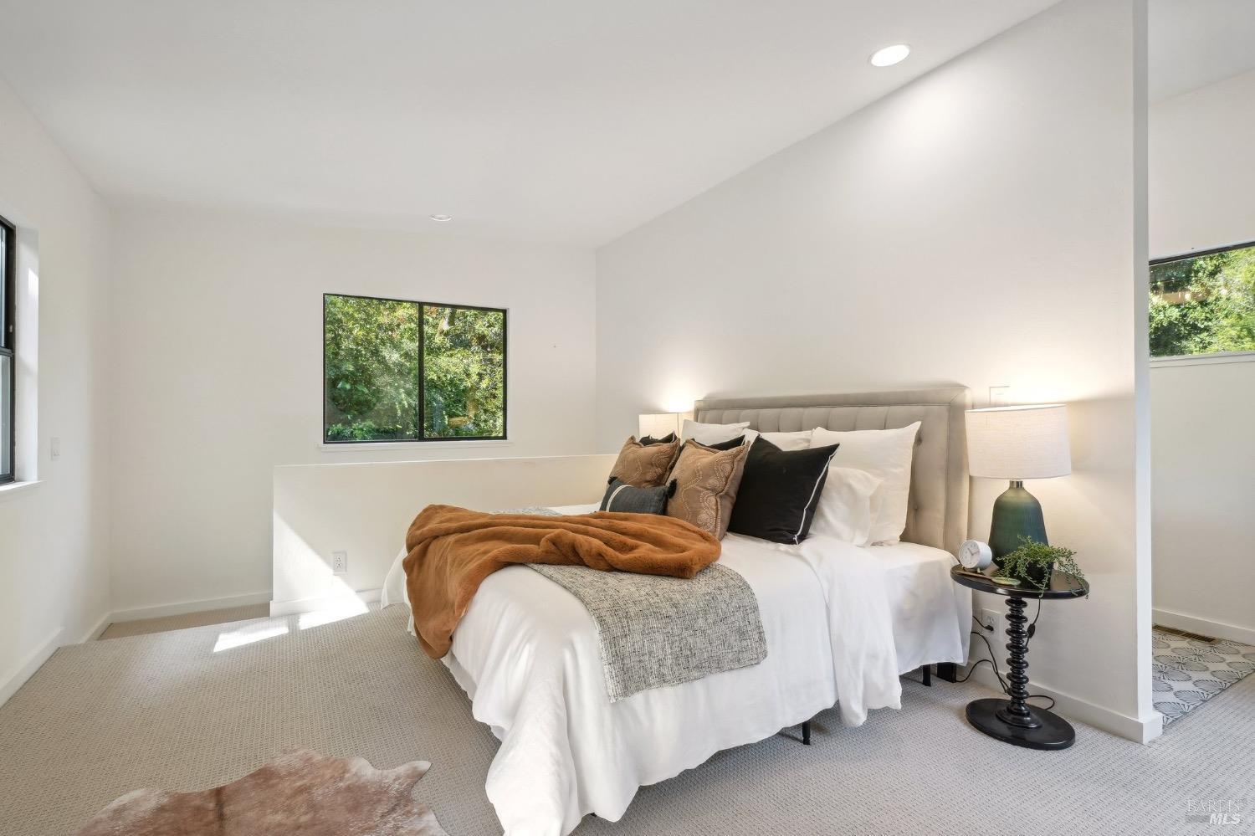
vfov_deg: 71.7
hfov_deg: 94.7
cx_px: 628
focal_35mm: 17
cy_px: 418
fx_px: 578
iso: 320
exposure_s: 1/30
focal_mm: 16.6
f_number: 8
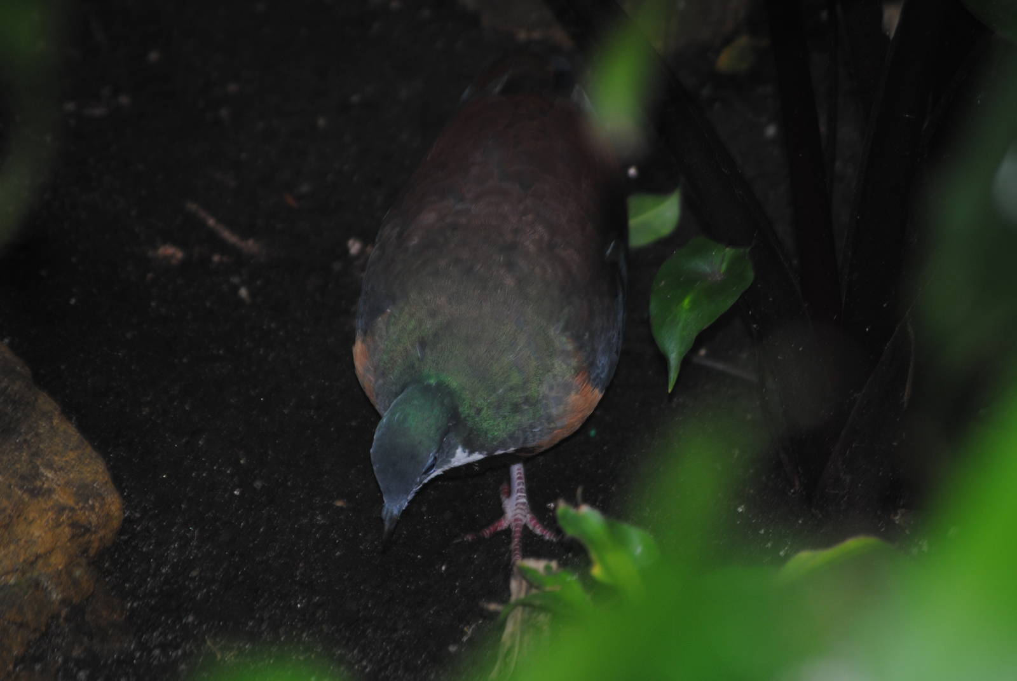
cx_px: 508
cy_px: 340
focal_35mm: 300
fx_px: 8485
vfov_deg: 4.6
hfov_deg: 6.9
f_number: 5.6
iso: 200
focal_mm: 200
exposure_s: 1/60
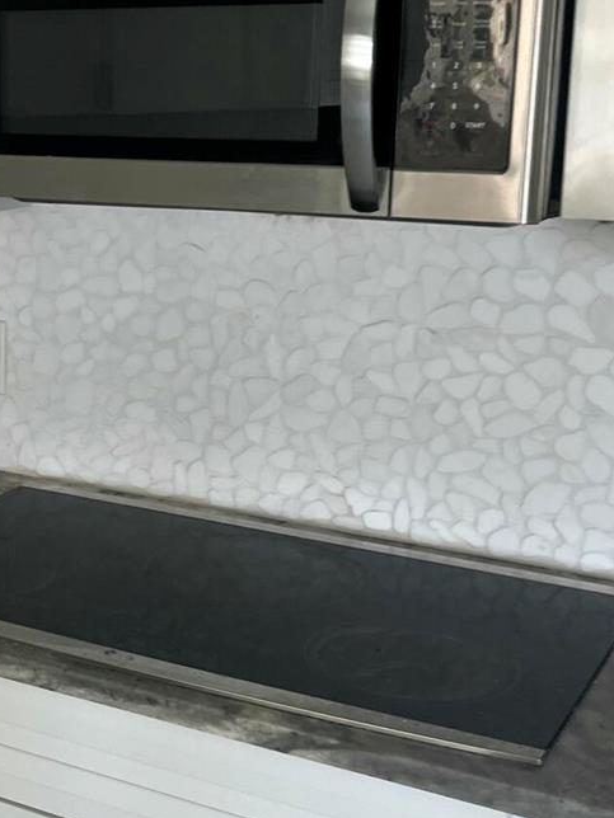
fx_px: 1466
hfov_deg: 22.8
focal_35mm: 62
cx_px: 5
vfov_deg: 31.2
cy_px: 365
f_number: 1.6
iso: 125
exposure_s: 1/116
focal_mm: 5.1
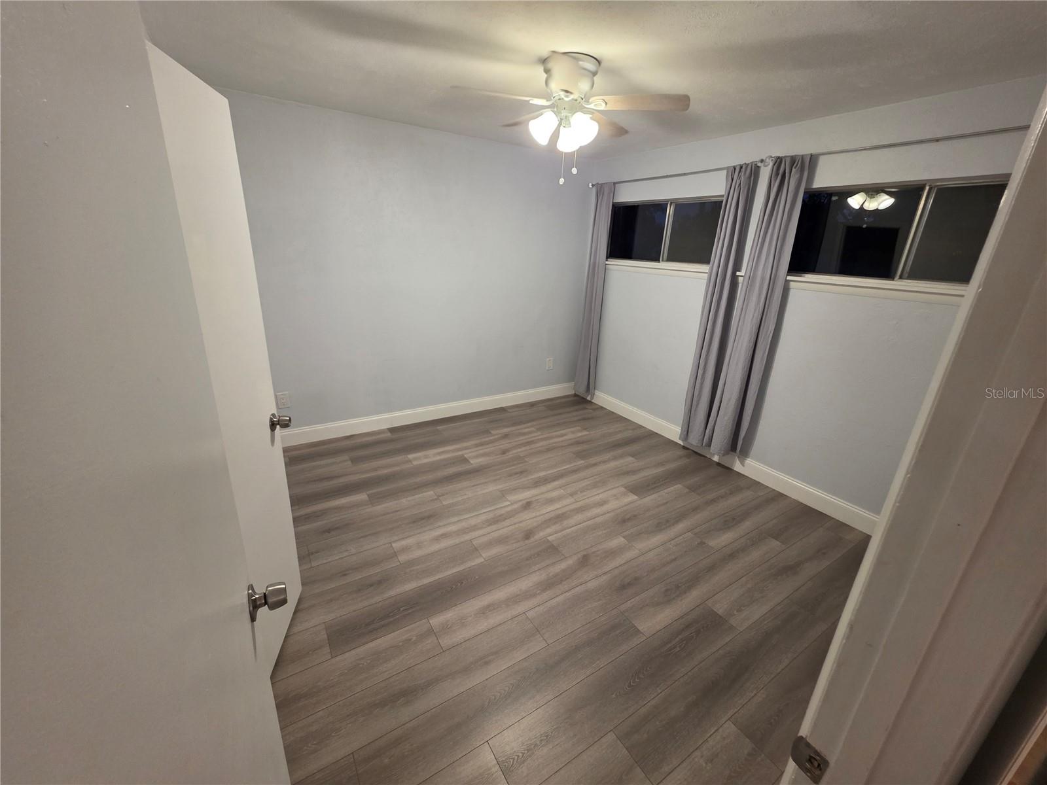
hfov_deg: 106.2
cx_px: 524
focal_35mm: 13
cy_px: 392
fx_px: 393
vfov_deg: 89.9
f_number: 1.9
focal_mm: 2.2
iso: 250
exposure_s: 1/60
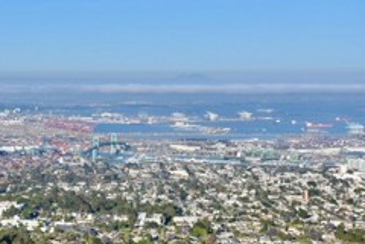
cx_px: -116
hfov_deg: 19.5
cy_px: 135
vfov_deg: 14.2
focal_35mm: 96
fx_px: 973
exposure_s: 1/320
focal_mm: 24
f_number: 9
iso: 200
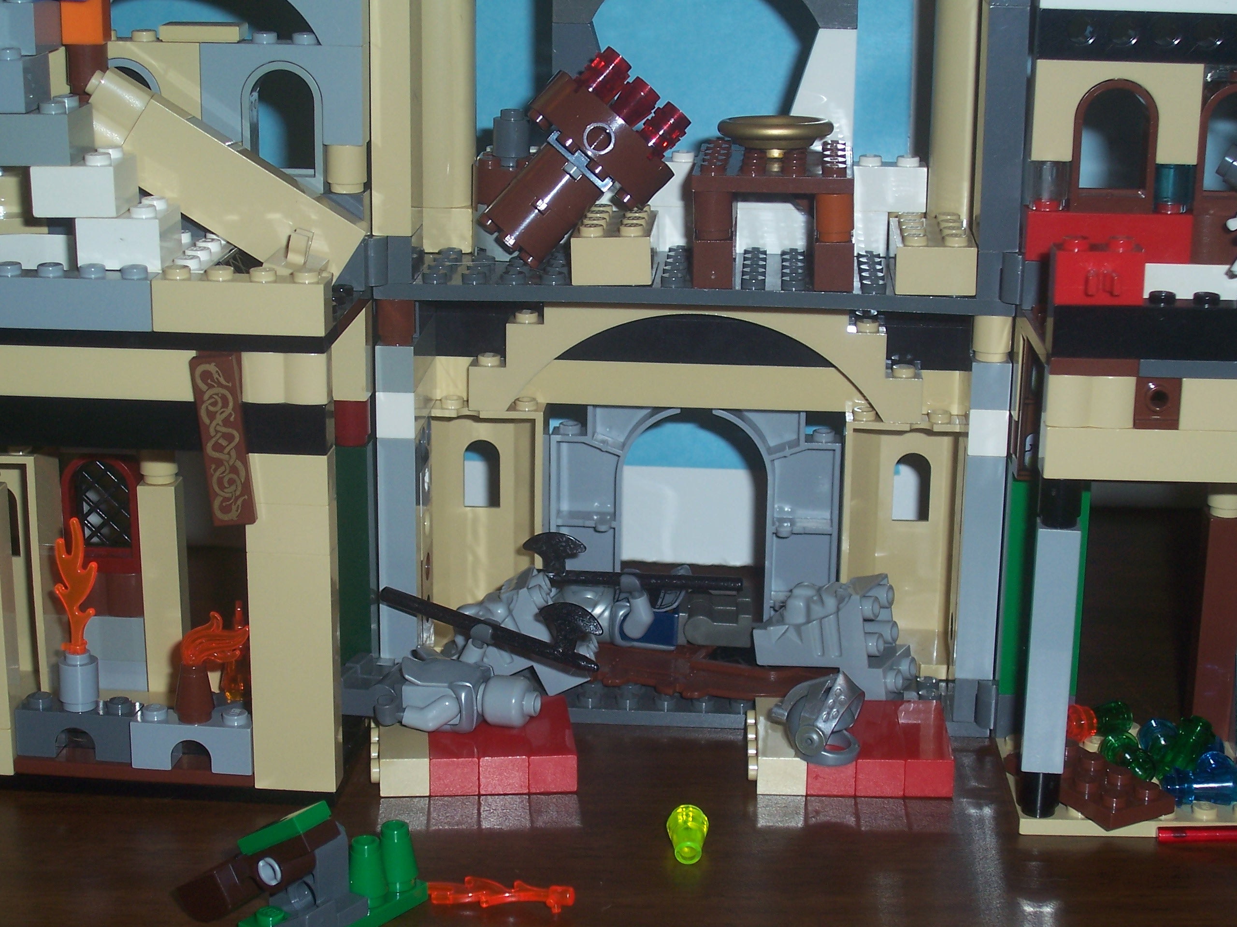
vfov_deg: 22.3
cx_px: 618
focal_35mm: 66
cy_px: 464
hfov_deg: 29.4
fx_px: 2359
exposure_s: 1/90
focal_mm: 10.8
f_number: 4
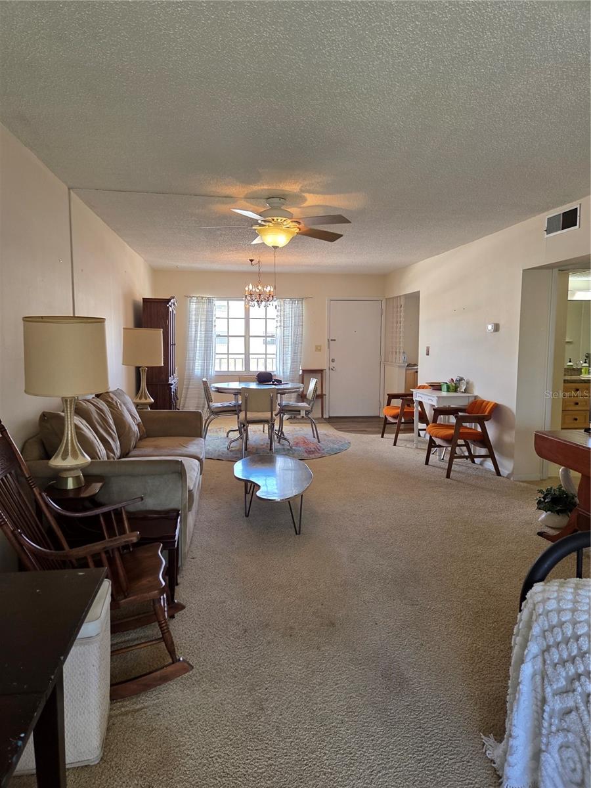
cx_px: 296
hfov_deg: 58.9
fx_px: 524
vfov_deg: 73.9
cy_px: 394
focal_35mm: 23
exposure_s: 1/120
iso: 125
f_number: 1.8
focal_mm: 5.4
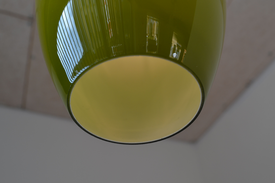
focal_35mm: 36
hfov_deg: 53.1
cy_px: 92
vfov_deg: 36.9
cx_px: 138
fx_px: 275
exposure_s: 1/125
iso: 200
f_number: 5.6
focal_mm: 24
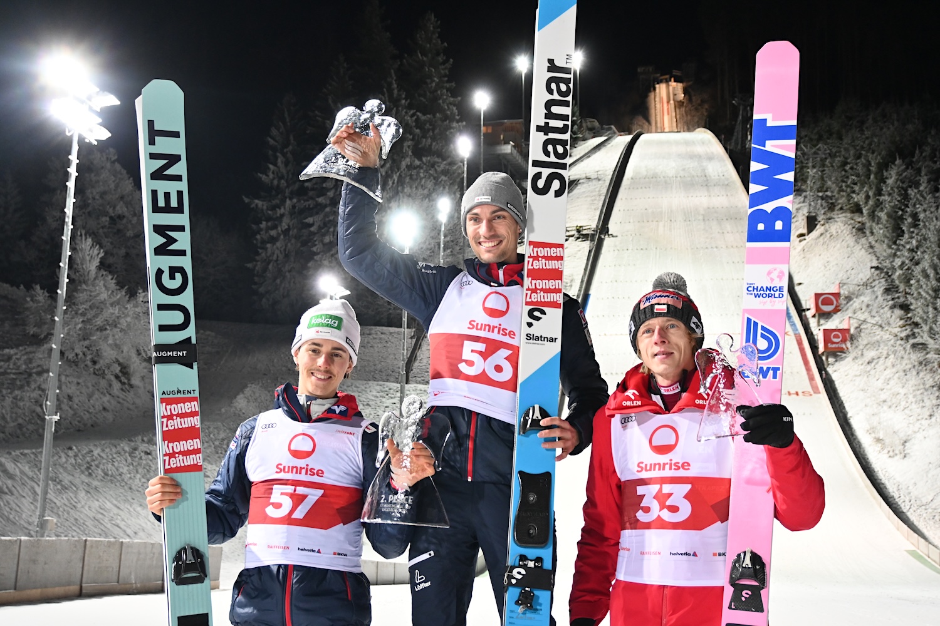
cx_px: 470
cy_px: 313
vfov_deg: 30.8
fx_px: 1136
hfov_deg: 45.0
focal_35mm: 44
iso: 1400
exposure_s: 1/125
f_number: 4.8
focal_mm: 29
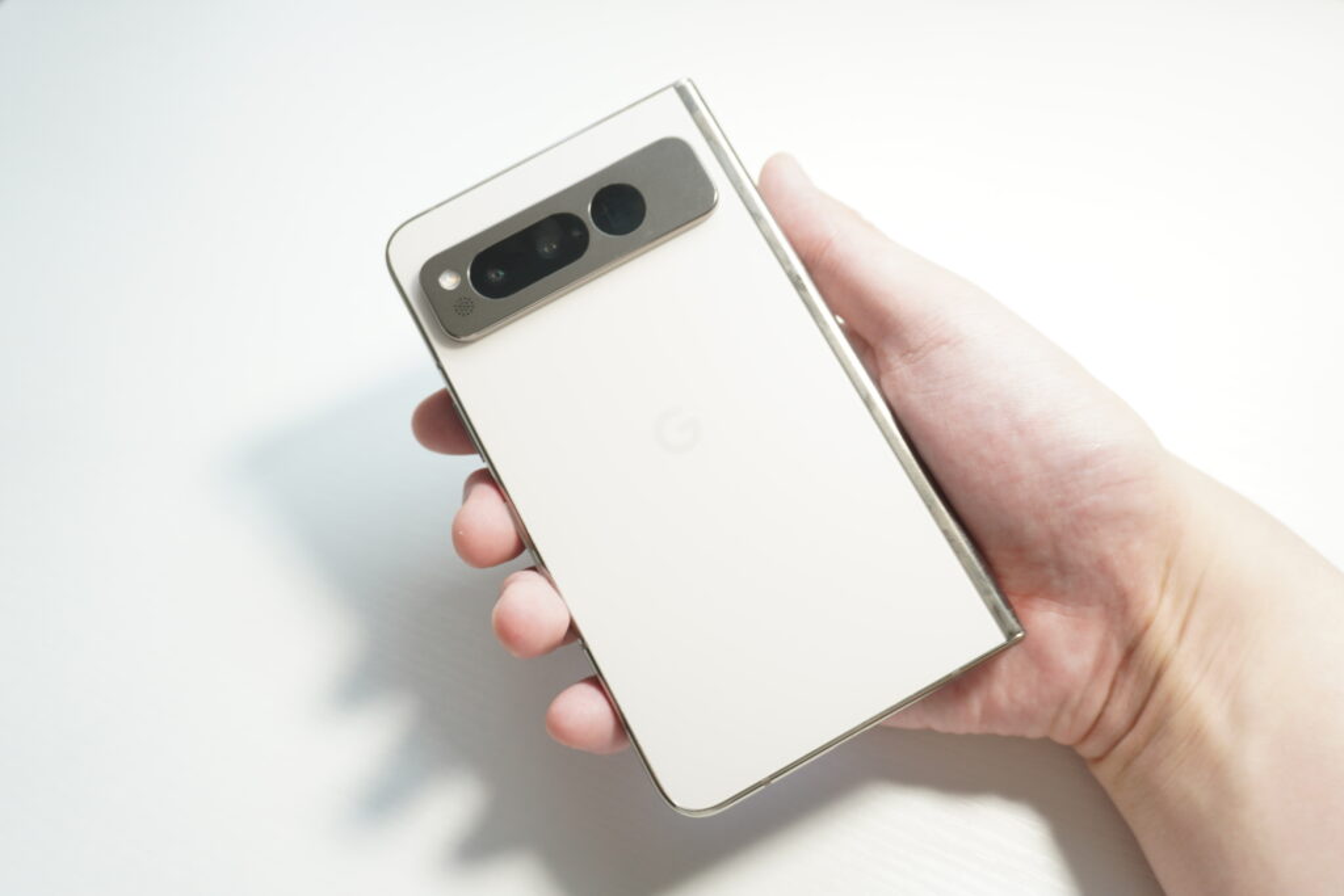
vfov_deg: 45.7
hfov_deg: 64.5
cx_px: 672
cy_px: 448
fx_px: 1064
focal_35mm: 28
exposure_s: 1/30
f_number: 4
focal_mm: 19
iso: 200
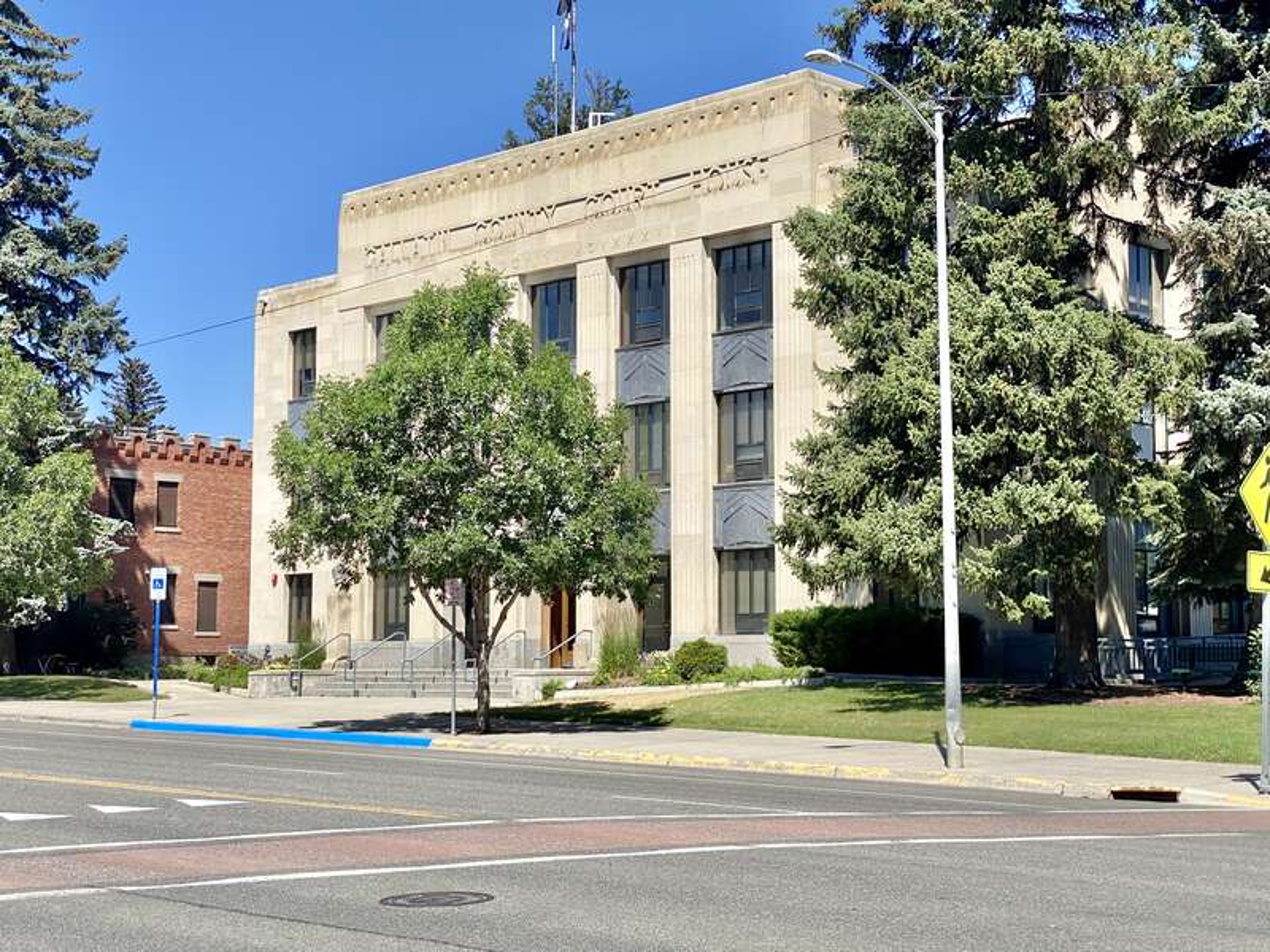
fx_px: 1908
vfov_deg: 28.0
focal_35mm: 52
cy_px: 476
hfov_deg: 36.8
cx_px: 635
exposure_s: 1/1142
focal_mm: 6
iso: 20
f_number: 2
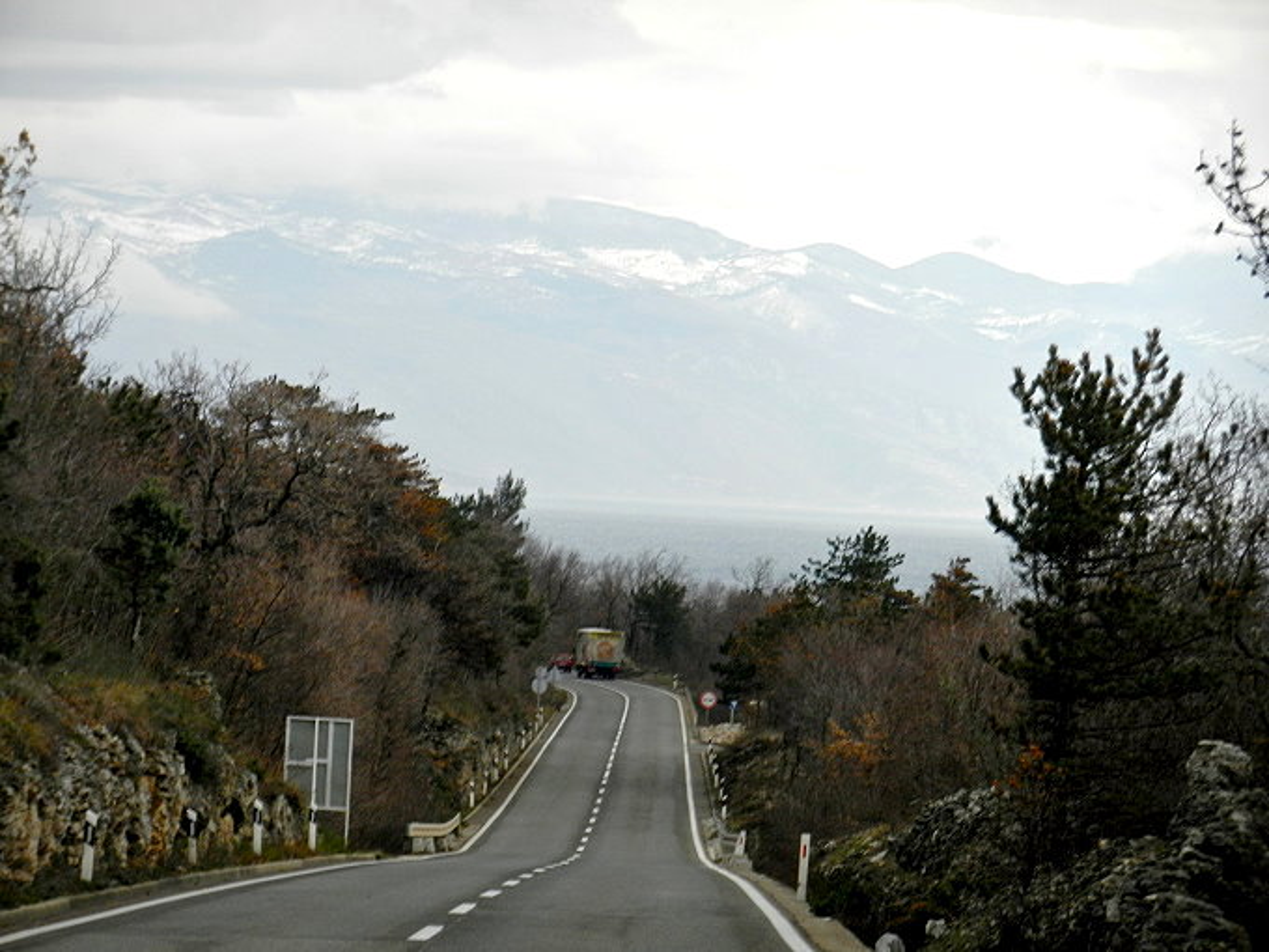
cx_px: 634
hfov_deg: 9.1
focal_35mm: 217
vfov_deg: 6.8
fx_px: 7955
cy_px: 476
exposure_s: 1/250
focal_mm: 39.1
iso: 160
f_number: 5.3
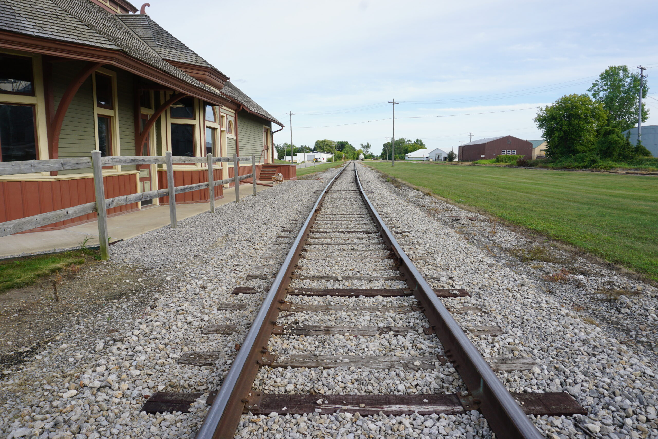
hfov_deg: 73.7
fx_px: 439
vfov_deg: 53.1
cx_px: 329
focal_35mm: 24
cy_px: 220
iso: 100
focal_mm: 16
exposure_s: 1/100
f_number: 9
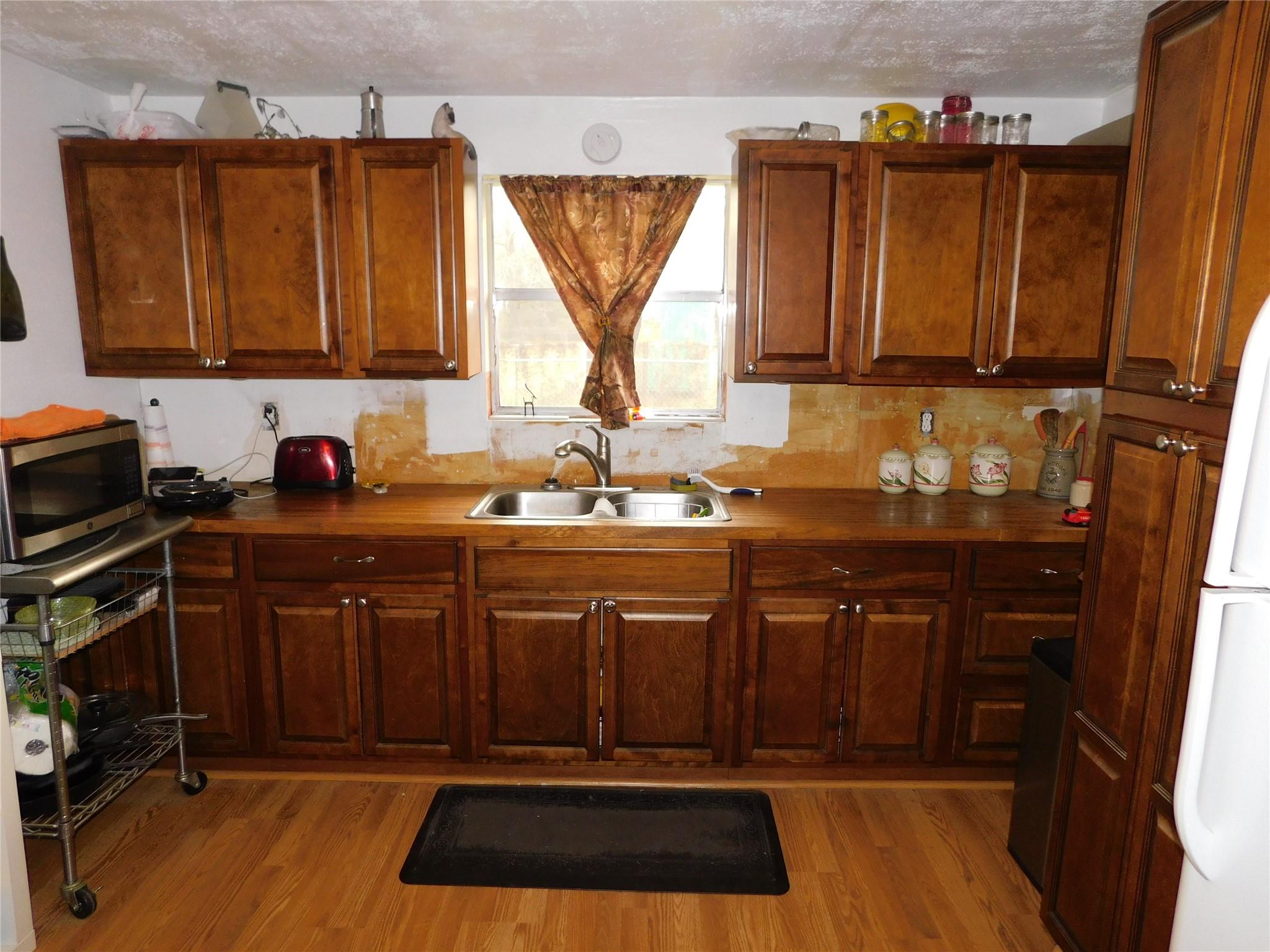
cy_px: 476
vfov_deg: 58.9
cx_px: 635
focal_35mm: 23
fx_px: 844
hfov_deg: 73.9
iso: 200
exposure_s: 1/30
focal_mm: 4
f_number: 3
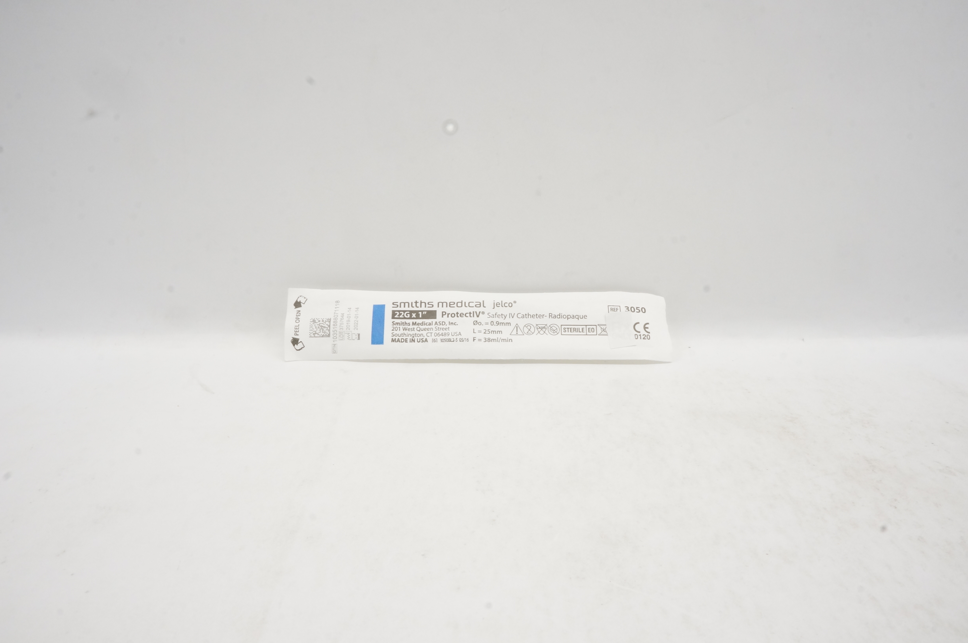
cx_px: 484
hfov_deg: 67.4
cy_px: 322
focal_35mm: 27
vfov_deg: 47.8
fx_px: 725
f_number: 20
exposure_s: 1/13
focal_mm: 18
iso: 800
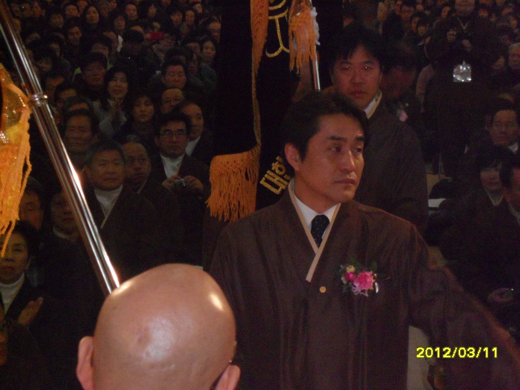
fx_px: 2028
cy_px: 195
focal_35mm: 135
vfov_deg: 11.0
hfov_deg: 14.6
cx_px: 260
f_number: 5.9
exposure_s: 1/60
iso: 640
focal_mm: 24.5
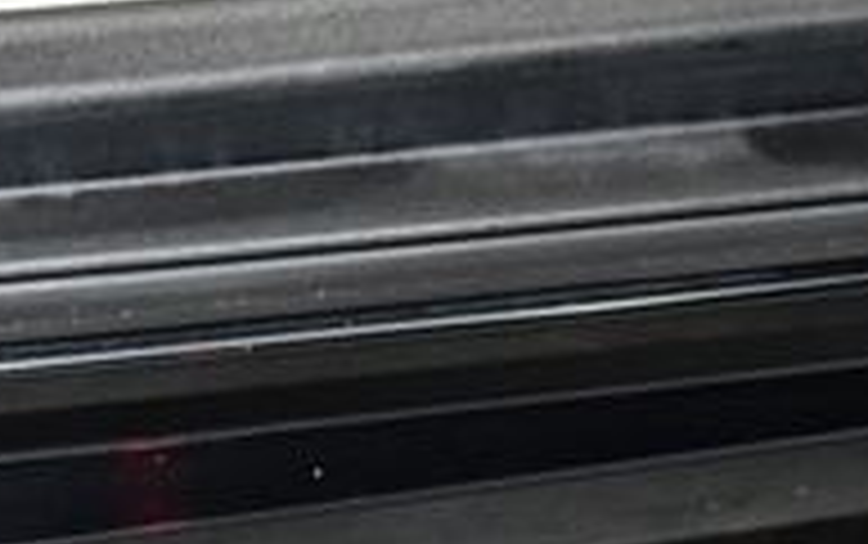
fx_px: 3528
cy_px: 9
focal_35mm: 149
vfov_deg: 8.8
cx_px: 360
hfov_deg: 14.0
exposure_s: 1/100
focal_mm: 22
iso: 3200
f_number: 3.8
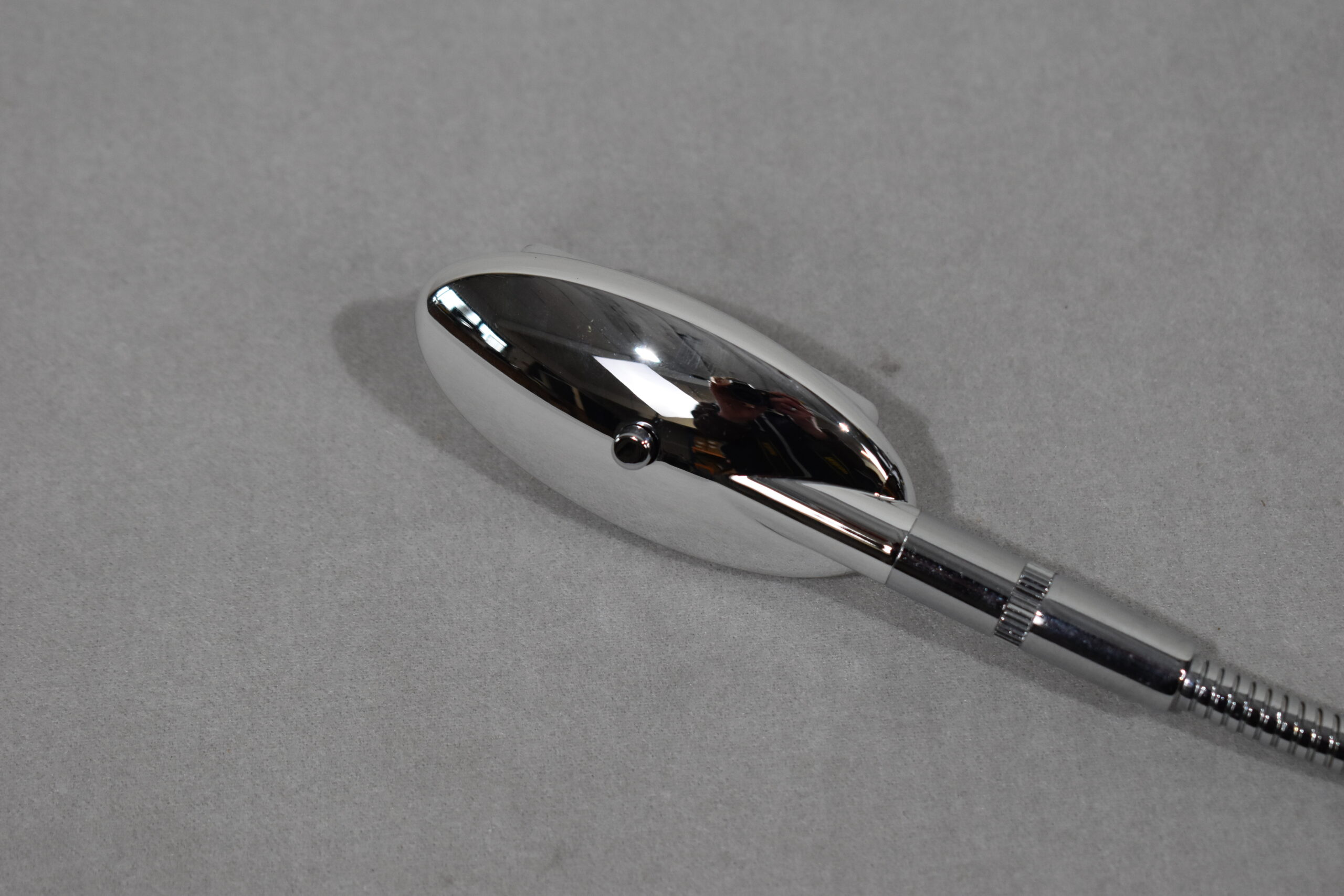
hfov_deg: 24.6
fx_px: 3080
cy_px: 448
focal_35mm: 82
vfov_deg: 16.6
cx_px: 672
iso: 800
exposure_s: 1/250
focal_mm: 55
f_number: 5.6
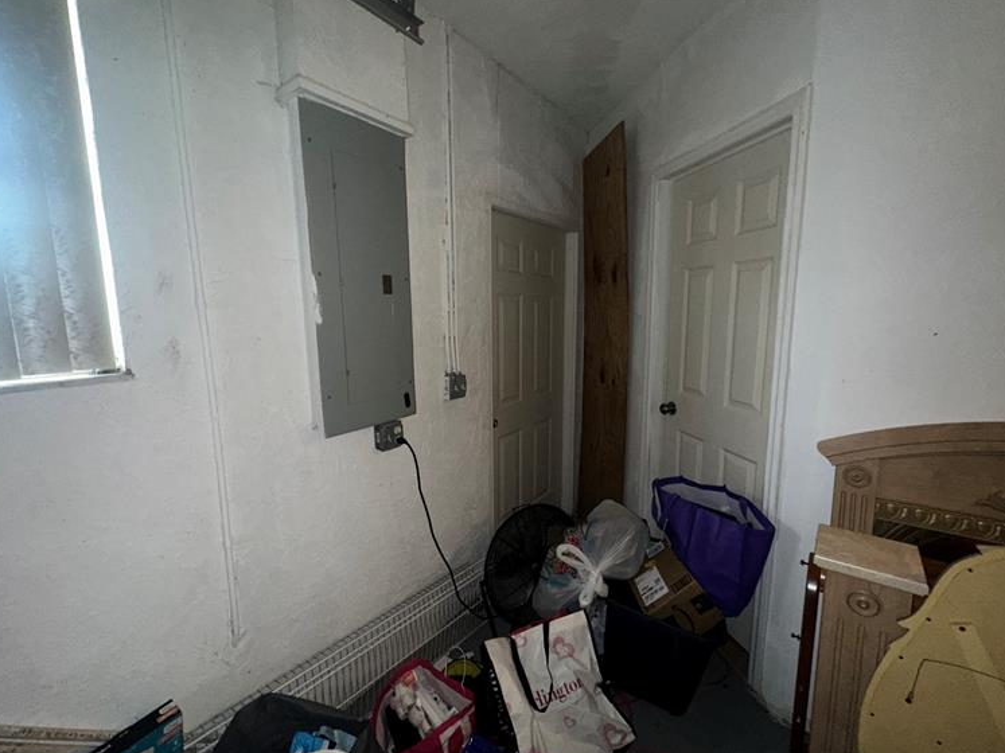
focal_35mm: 15
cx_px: 498
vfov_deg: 81.7
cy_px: 374
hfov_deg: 98.2
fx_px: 435
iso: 200
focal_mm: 2.22
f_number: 2.2
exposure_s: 1/40
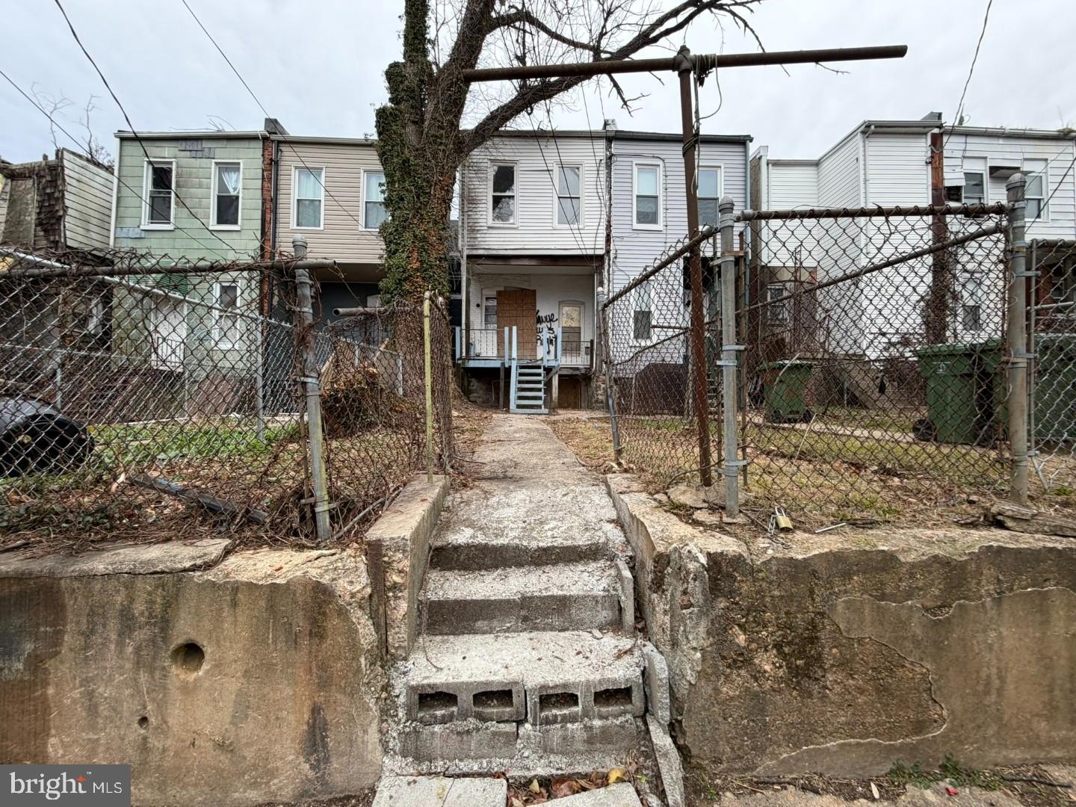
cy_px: 404
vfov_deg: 85.7
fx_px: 435
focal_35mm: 14
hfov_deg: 102.1
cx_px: 538
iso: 50
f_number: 2.2
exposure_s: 1/121
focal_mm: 2.22
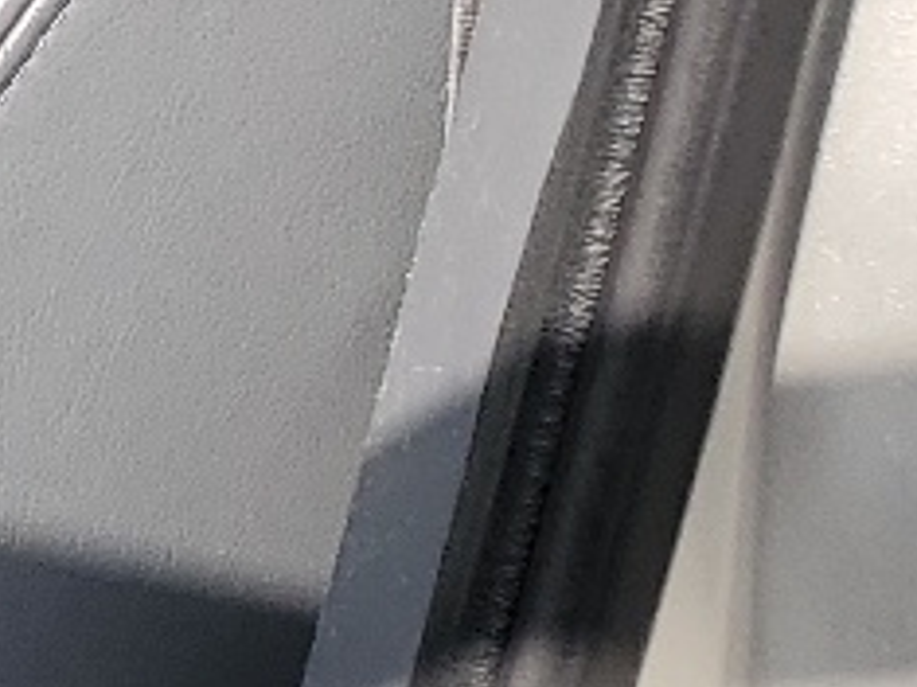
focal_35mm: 177
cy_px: -297
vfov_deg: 8.2
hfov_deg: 8.7
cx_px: -2049
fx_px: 4686
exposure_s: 1/1111
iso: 50
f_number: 1.5
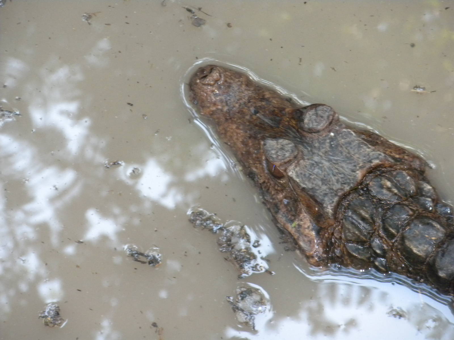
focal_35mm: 238
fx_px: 3121
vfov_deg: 6.2
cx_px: 227
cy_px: 170
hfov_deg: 8.3
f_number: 5.2
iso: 400
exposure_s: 1/30
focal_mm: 42.1
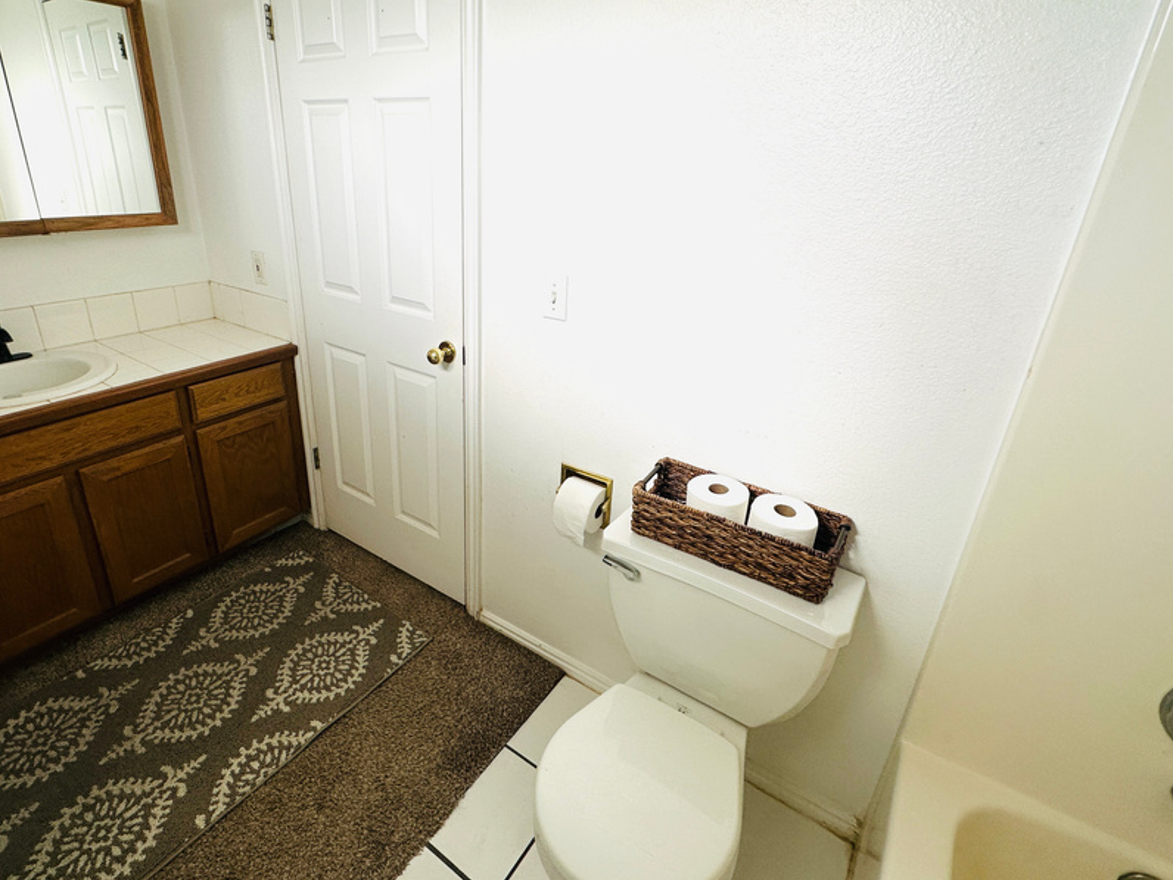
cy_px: 392
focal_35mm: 18
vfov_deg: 71.4
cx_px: 519
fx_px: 610
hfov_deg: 87.4
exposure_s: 1/99
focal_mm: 2.22
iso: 64
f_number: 2.2
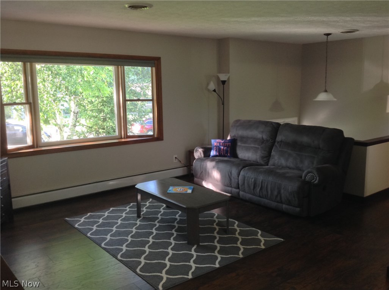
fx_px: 393
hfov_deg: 52.7
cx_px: 194
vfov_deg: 40.6
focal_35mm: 35
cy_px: 145
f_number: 2.4
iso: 125
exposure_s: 1/15
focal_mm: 4.28
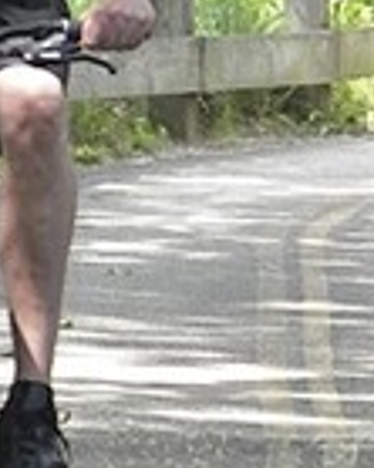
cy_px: 101
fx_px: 10555
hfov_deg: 2.0
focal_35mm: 762
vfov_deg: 2.5
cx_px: 276
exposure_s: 1/615
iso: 720
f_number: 5.4
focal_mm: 41
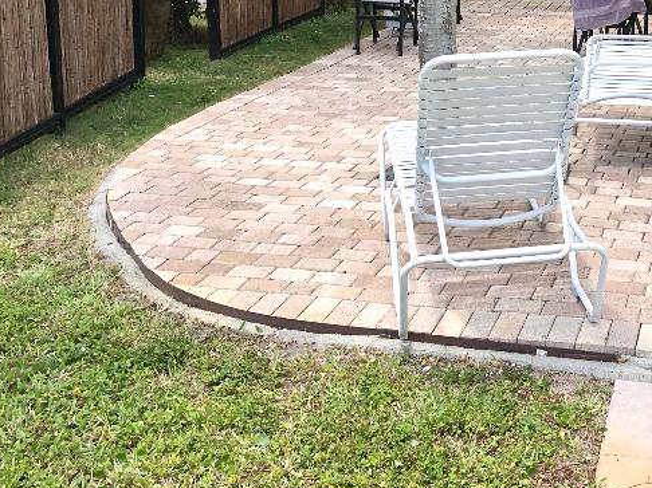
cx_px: 546
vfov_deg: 23.8
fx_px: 1111
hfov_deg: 31.6
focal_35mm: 59
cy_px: 11
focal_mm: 3.99
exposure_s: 1/1000
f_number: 1.8
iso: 20
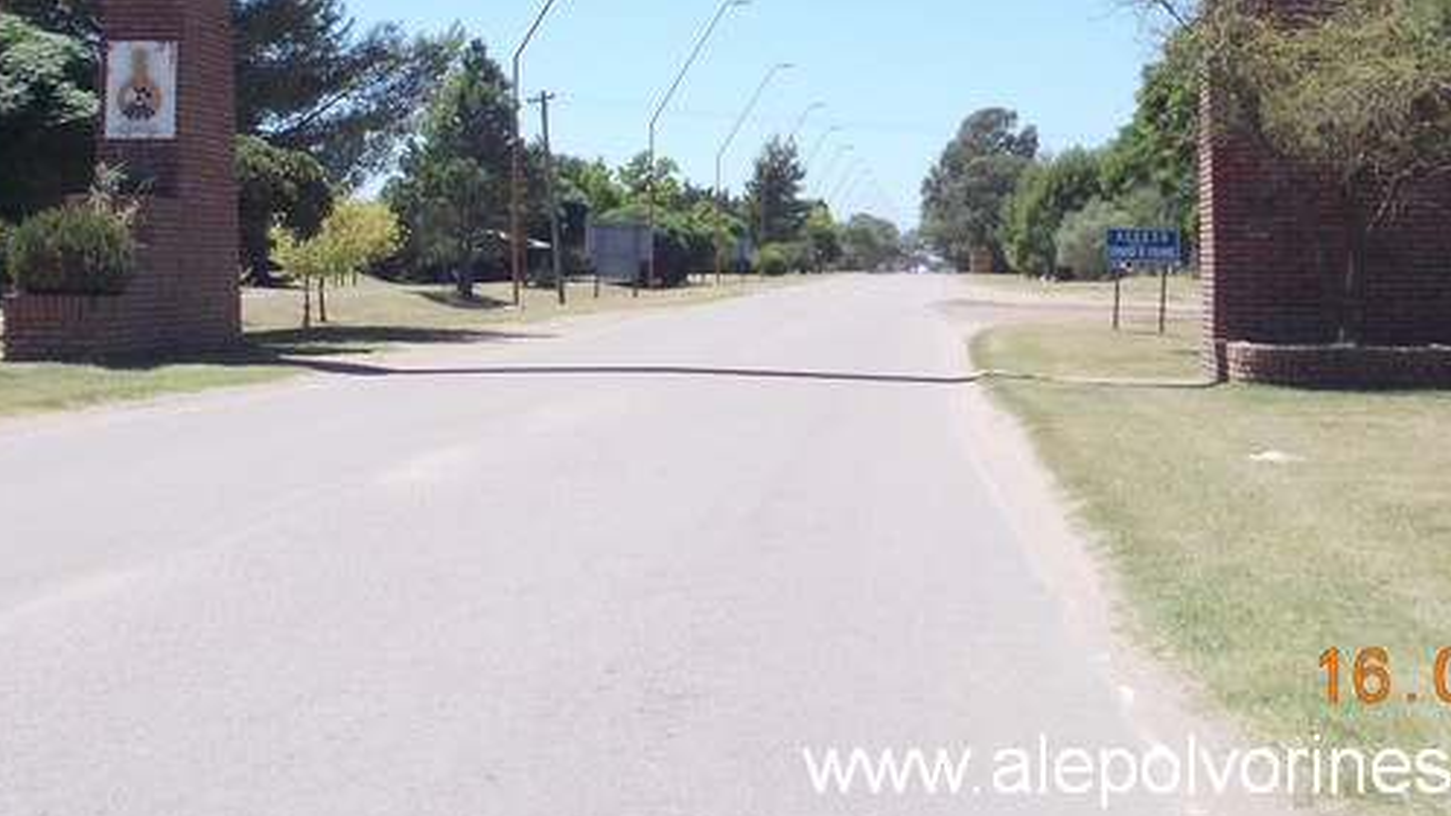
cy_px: 38
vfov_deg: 16.5
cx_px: 711
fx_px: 2770
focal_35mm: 72
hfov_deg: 29.4
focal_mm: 6.1
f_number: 6.5
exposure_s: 1/160
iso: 80
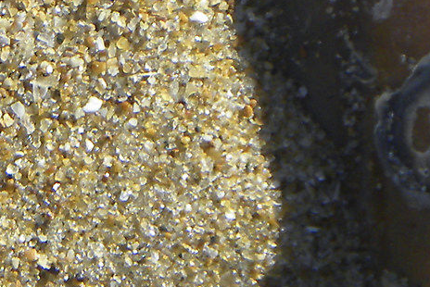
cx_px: -273
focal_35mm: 2027
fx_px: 24226
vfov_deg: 0.7
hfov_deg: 1.0
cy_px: 178
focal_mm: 67.2
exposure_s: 1/300
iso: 64
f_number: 5
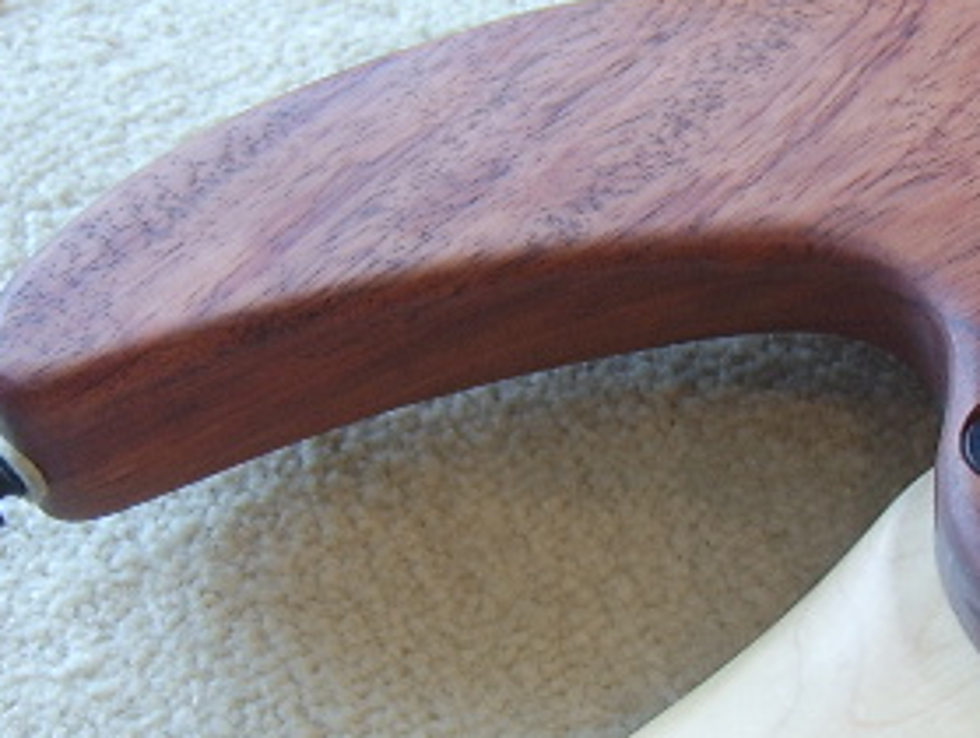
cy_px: 460
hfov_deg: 25.8
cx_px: 1015
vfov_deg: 20.7
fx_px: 2013
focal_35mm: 71
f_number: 2.7
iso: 100
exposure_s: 1/6
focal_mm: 8.13
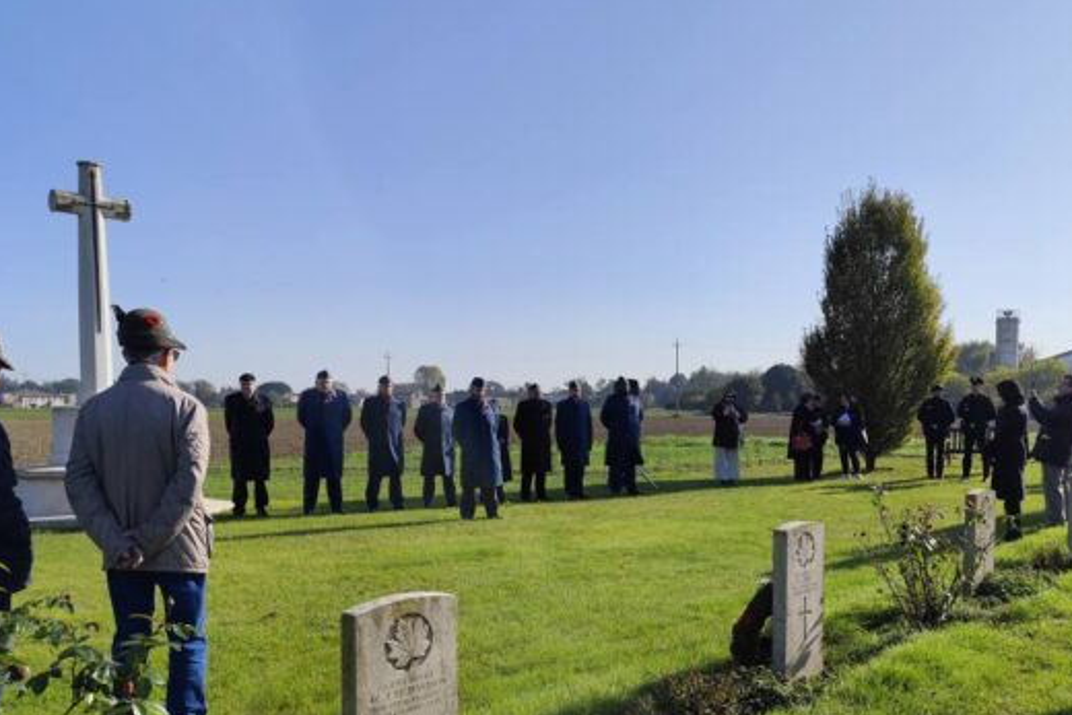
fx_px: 953
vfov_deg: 40.7
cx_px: 664
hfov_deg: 58.0
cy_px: 464
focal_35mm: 32
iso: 50
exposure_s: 1/2087
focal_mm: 6.19
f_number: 1.65
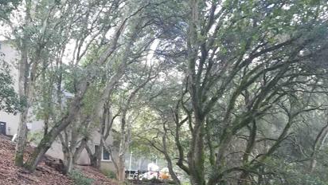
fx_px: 383
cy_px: 179
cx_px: 100
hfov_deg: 45.4
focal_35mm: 44
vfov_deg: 25.9
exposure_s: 1/60
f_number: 1.7
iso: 80
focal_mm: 4.2
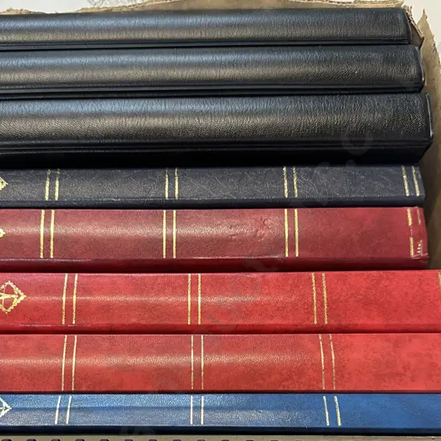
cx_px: 178
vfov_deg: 38.7
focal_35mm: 41
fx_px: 591
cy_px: 376
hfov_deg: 40.8
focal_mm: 6.86
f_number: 1.78
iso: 160
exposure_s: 1/50
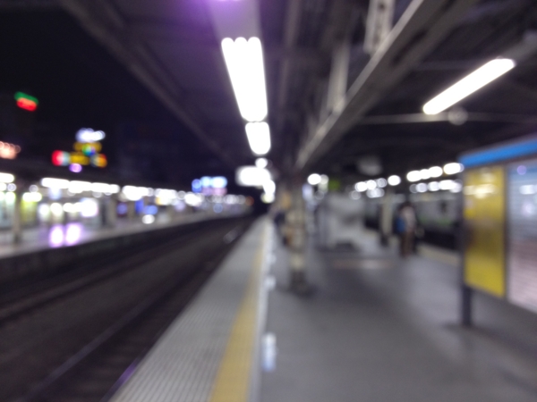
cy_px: 201
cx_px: 268
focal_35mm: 35
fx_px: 543
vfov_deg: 40.7
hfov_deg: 52.6
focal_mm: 4.28
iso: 125
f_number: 2.4
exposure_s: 1/20
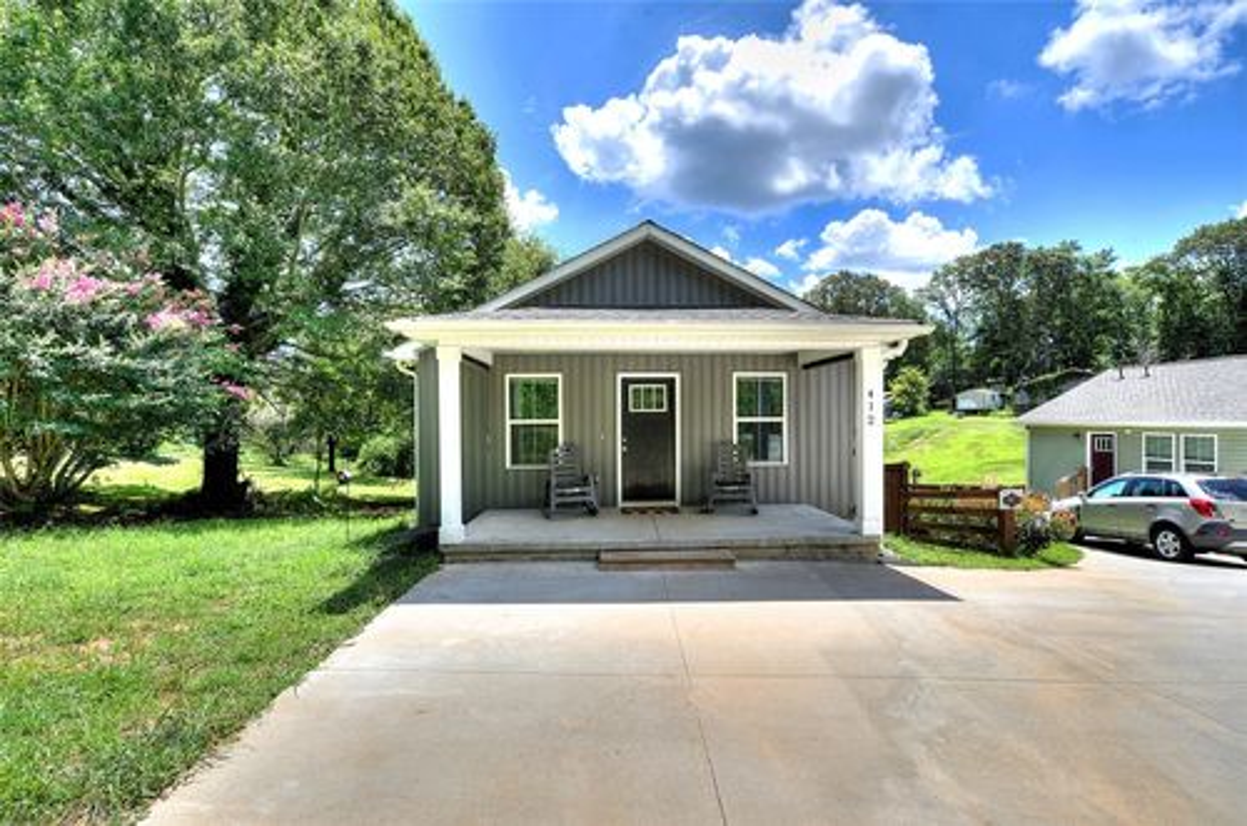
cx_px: 624
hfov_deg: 96.9
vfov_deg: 73.5
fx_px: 553
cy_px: 413
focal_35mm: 16
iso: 400
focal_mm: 16
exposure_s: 1/250
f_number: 11
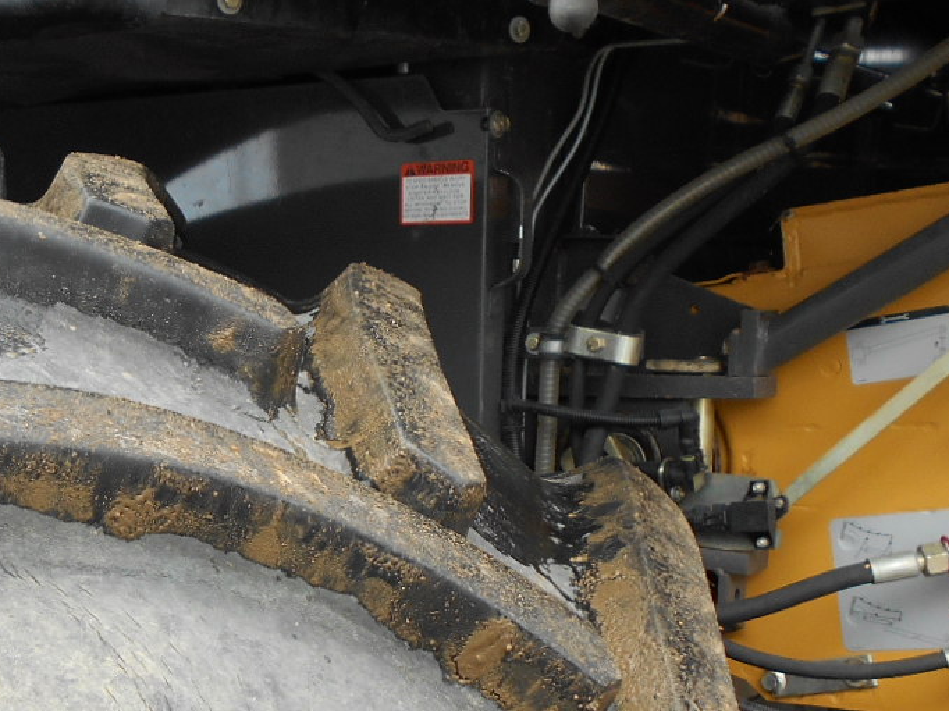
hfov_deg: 30.2
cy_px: 477
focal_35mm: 61
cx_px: 79
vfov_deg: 23.9
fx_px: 1672
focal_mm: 4.6
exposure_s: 1/200
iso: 80
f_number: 3.2
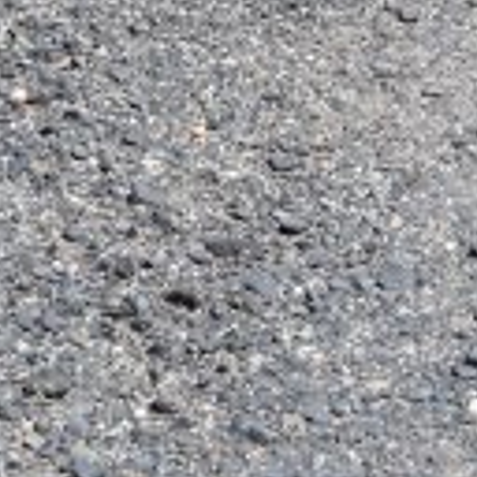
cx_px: 671
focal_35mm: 334
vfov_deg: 5.1
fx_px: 5207
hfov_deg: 5.2
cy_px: -656
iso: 200
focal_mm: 55
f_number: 10
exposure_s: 1/400
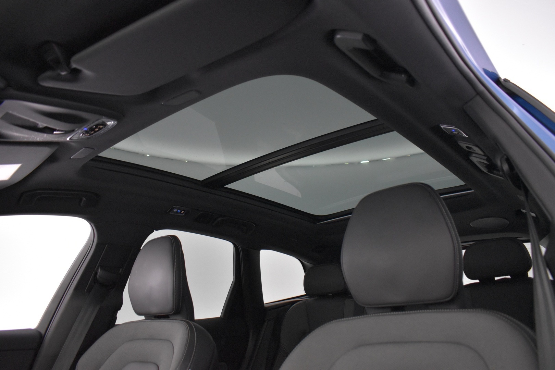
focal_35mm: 27
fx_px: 416
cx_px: 278
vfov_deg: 47.9
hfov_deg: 67.4
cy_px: 185
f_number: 3.5
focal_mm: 18
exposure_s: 1/30
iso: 2500
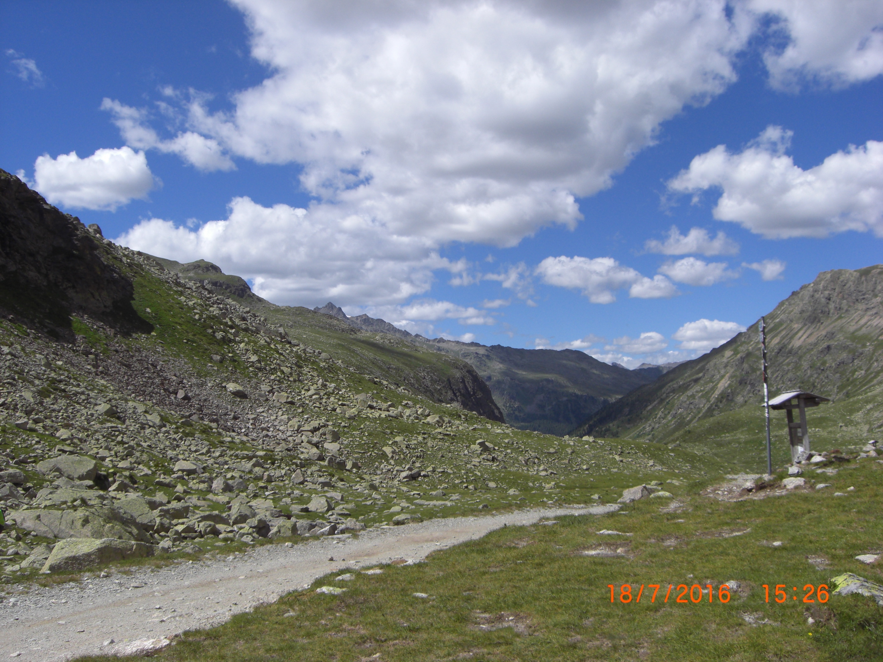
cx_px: 442
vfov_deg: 37.7
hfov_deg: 49.0
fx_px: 969
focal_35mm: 38
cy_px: 331
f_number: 8
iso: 64
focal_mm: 6.2
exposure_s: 1/250
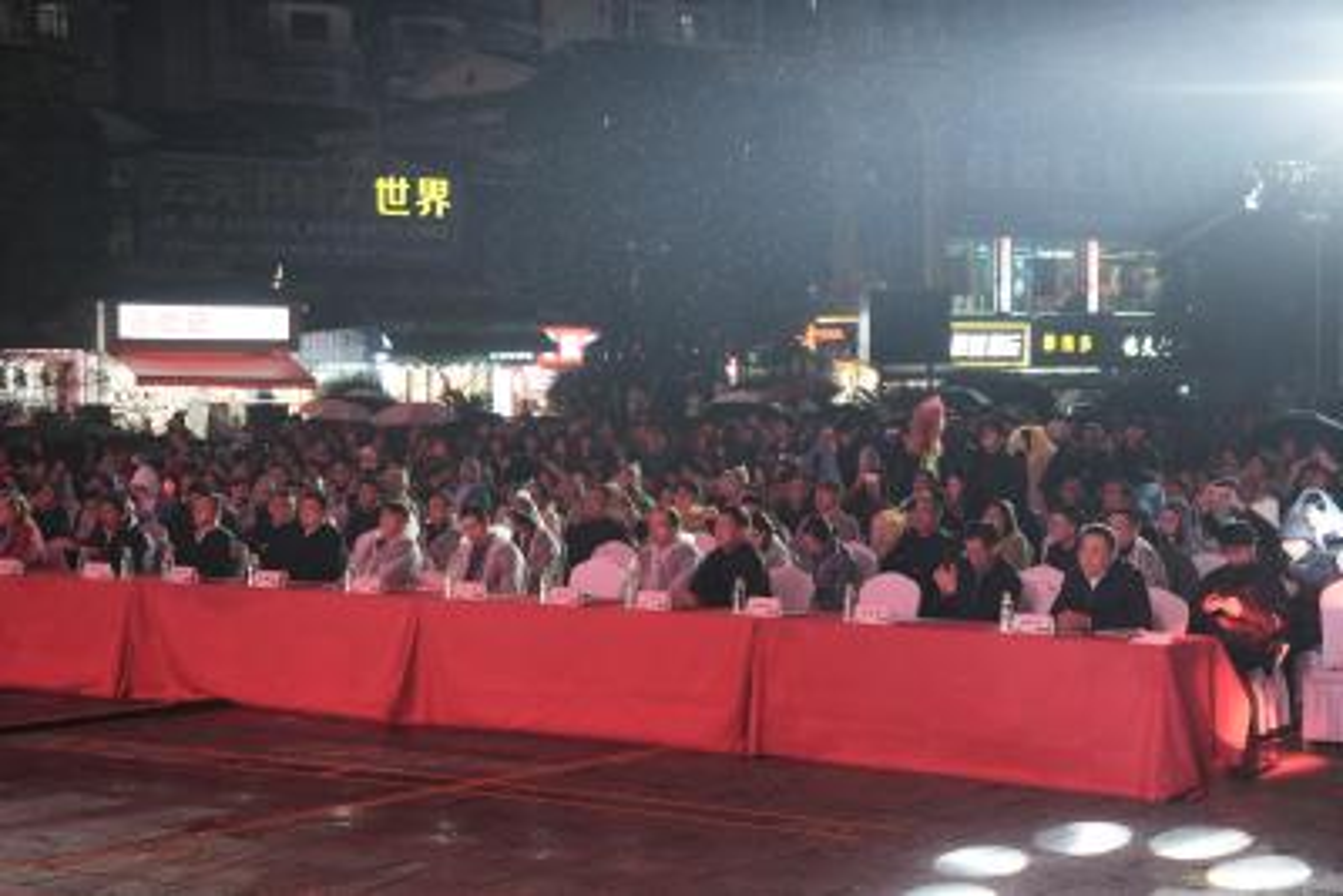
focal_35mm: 70
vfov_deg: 19.5
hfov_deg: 28.8
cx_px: 672
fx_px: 2612
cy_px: 448
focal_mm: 70
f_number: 5
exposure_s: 1/160
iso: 3200
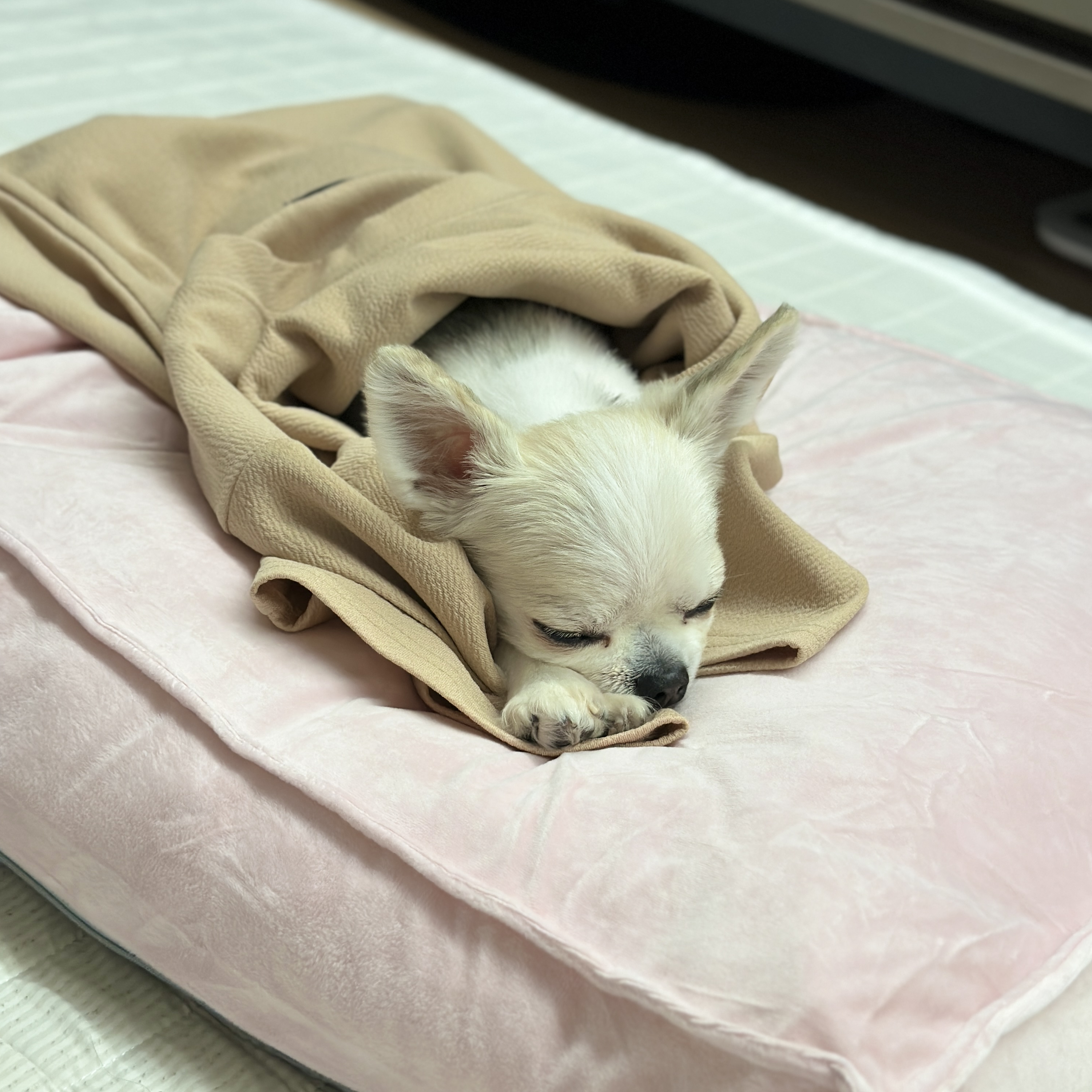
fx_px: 2034
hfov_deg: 30.0
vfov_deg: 30.0
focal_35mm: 57
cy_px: 469
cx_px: 548
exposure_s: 1/120
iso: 160
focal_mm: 6.86
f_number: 1.78
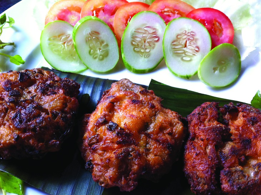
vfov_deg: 40.6
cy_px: 98
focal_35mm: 35
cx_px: 130
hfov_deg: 52.7
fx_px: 263
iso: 80
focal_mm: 3.85
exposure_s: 1/24
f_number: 2.8
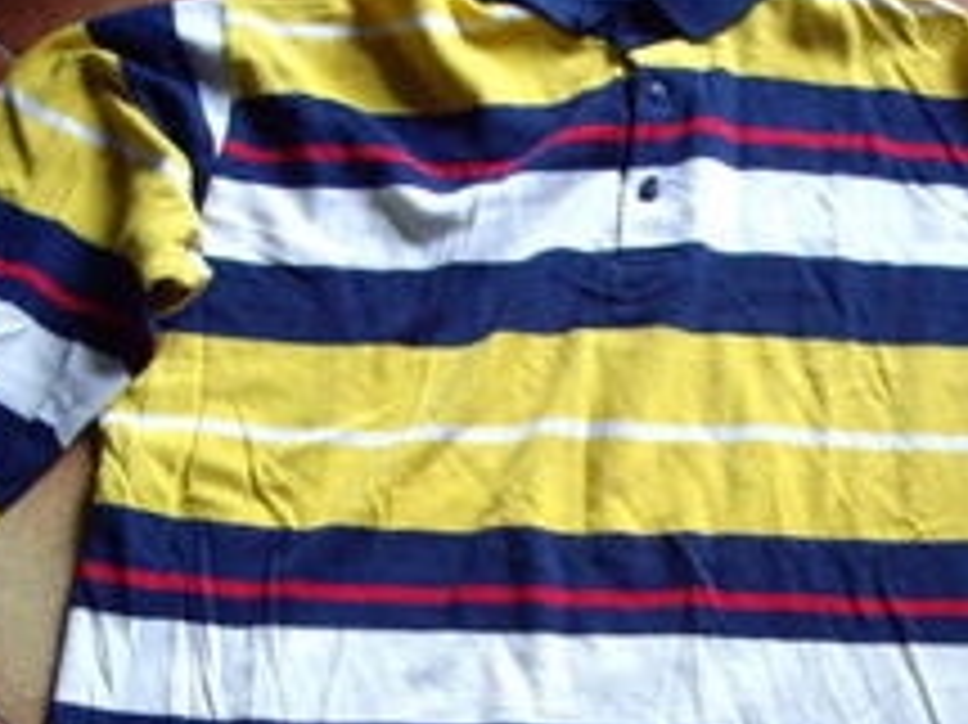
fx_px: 2376
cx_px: 653
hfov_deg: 22.9
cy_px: 639
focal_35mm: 85
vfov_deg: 17.1
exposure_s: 1/20
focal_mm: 6.2
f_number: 2.7
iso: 200
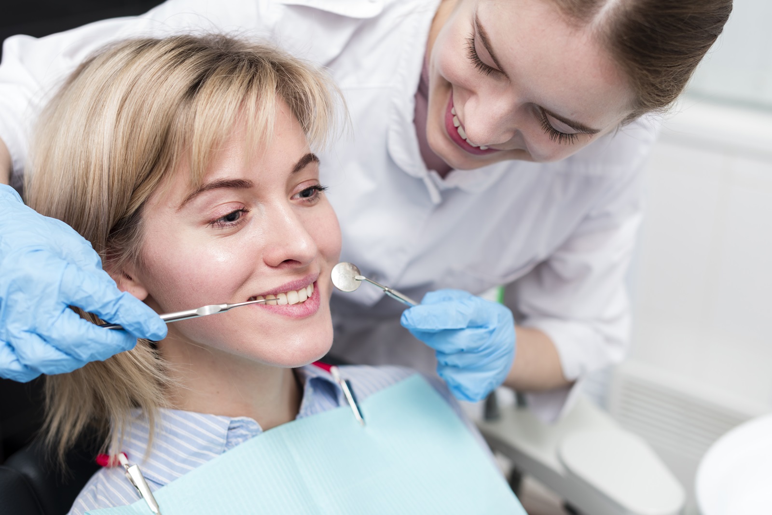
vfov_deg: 27.0
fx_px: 1072
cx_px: 386
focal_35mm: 50
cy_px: 258
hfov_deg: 39.6
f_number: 2.8
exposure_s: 1/160
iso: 160
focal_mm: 50
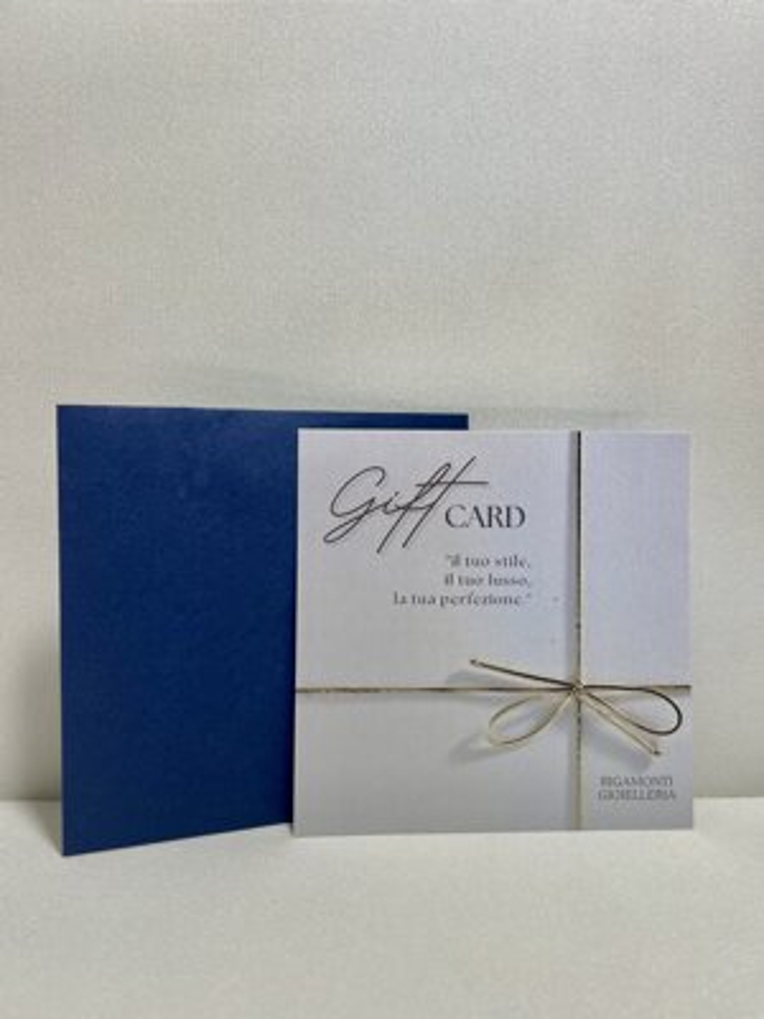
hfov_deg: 53.1
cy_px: 510
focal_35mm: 26
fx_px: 765
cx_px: 382
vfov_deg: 67.3
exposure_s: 1/117
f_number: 1.6
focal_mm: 4.2
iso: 32
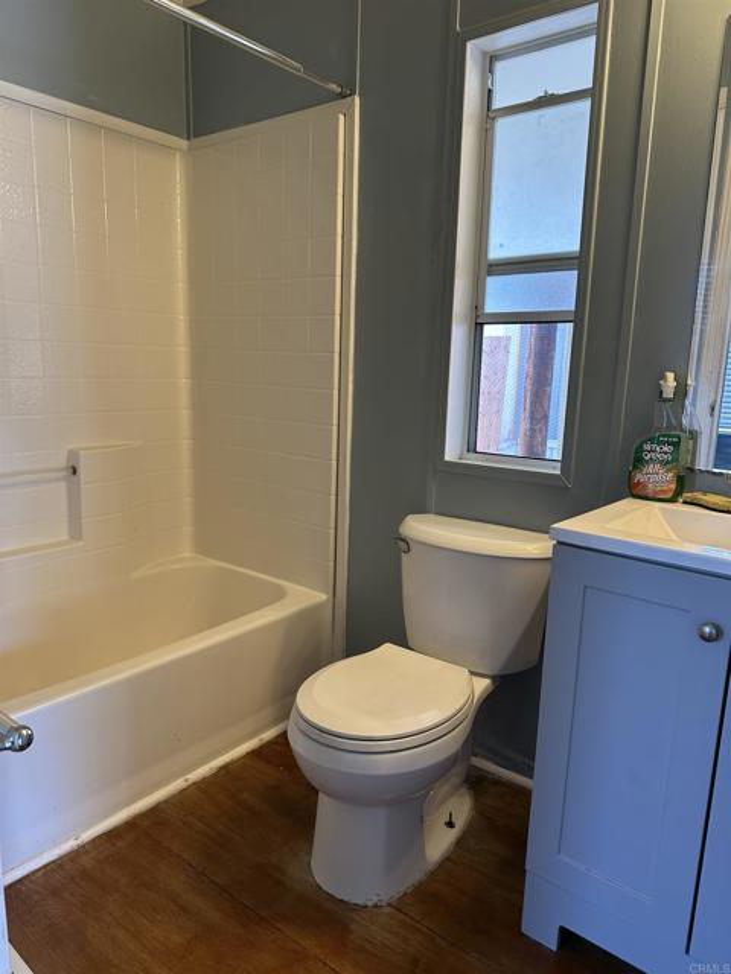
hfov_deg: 56.8
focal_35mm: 24
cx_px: 366
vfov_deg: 71.6
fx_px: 676
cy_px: 487
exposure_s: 1/60
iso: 125
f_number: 1.78
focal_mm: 6.86
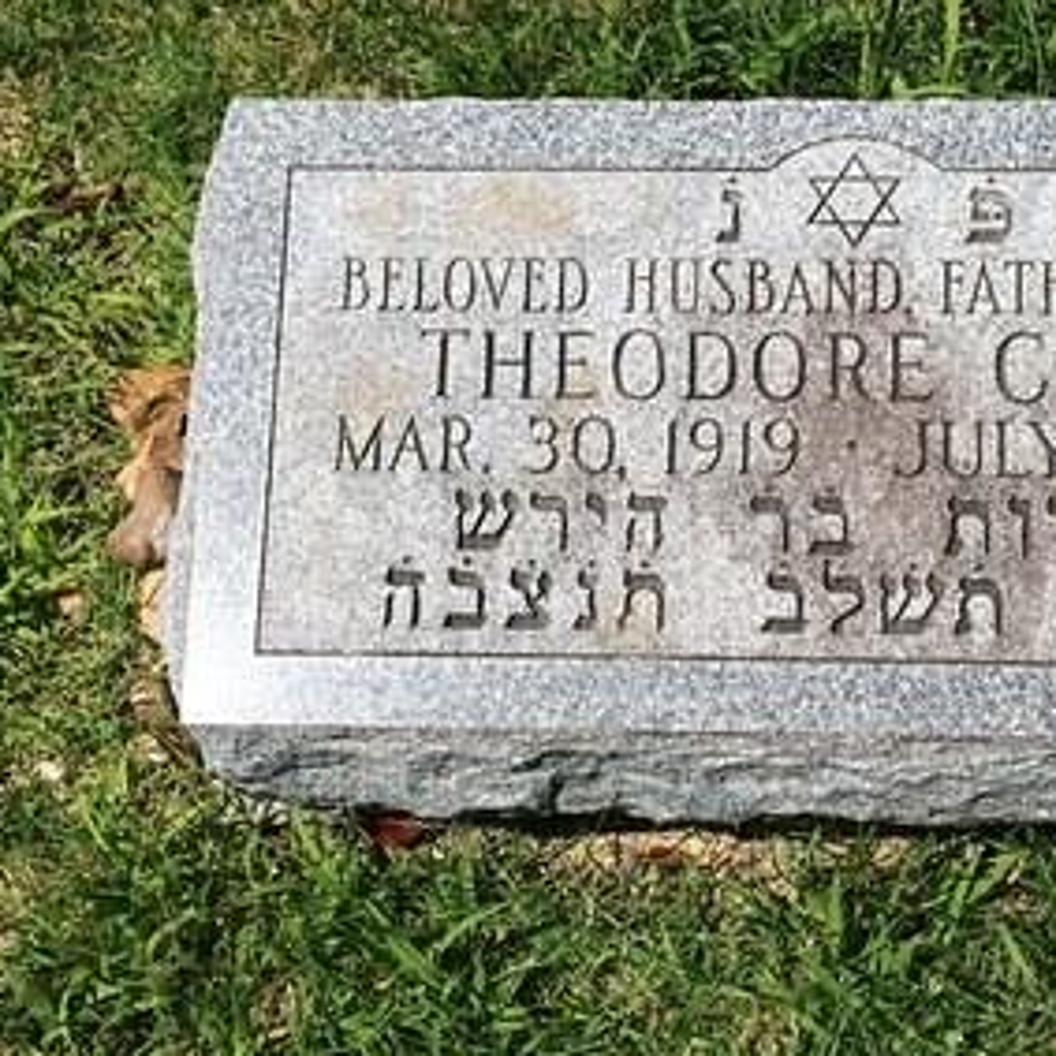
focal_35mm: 60
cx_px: 750
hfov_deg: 28.3
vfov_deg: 28.6
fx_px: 2071
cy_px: 470
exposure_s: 1/3425
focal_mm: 4.12
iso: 32
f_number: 2.2
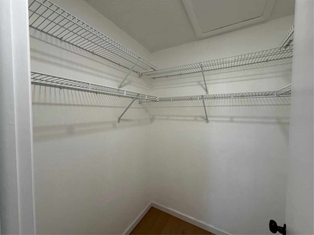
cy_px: 118
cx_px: 157
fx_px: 127
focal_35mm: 14
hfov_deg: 102.1
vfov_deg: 85.7
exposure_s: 1/120
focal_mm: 2.22
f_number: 2.2
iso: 160
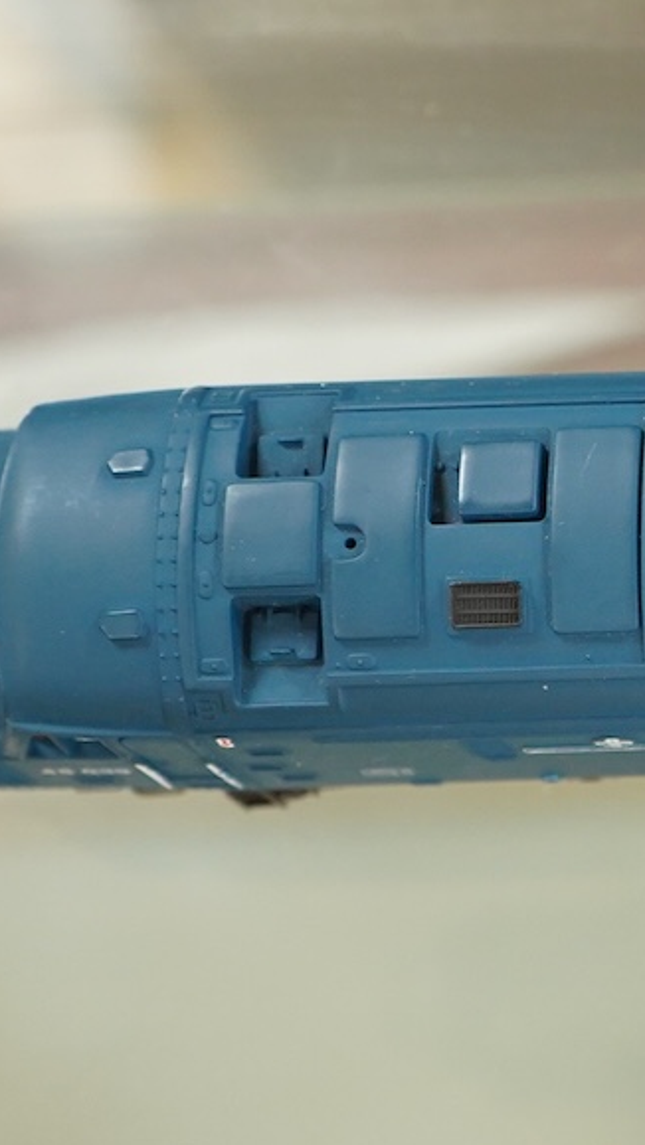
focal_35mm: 115
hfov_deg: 9.9
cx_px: 1214
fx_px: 3494
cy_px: 513
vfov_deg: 18.6
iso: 2500
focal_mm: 37
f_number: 4.5
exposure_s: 1/100
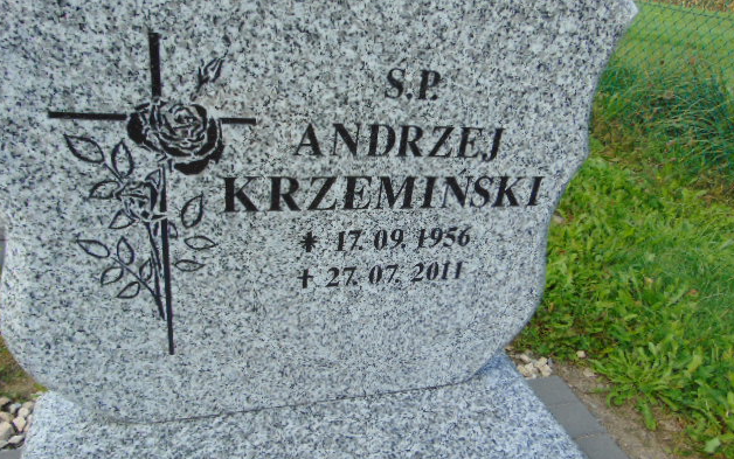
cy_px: 255
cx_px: 363
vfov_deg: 46.0
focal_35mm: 27
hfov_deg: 68.4
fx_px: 540
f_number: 3
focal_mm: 4.5
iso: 80
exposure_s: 1/640
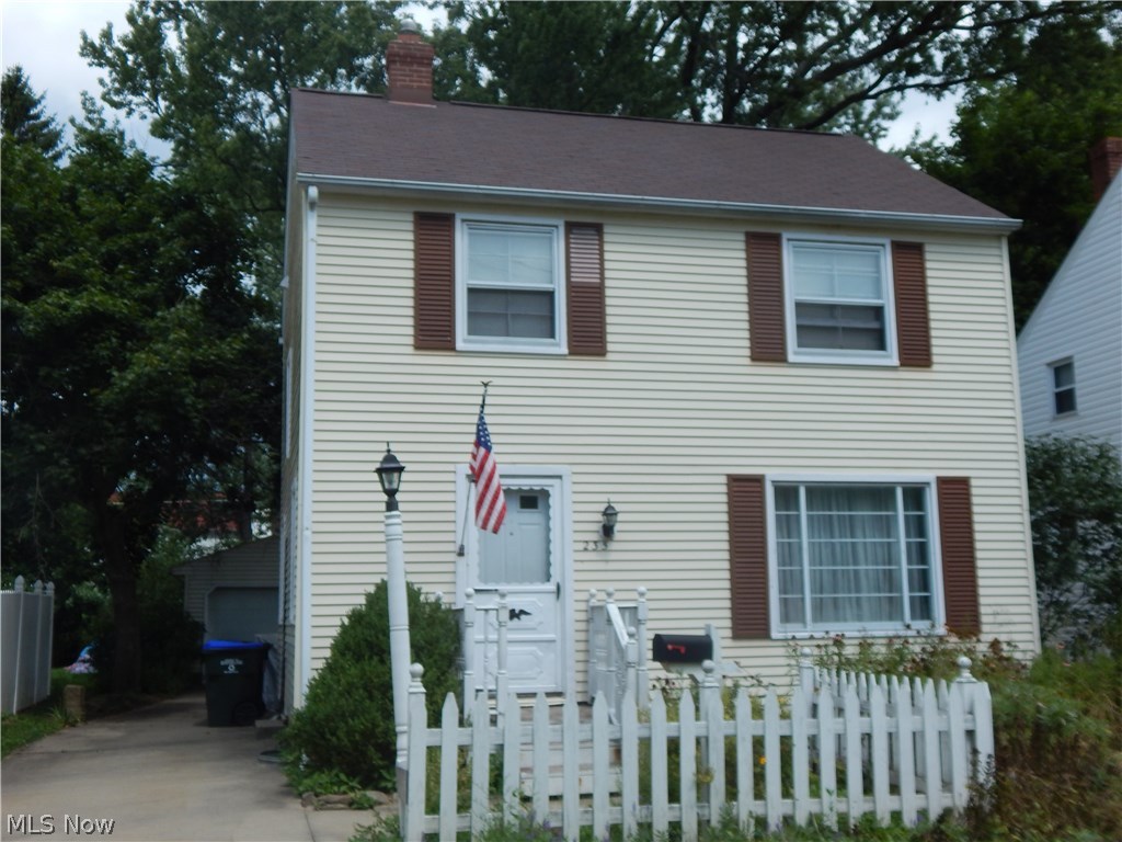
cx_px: 561
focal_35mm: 38
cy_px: 421
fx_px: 1232
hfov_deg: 49.0
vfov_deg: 37.7
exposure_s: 1/1250
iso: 125
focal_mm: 6.8
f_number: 3.4
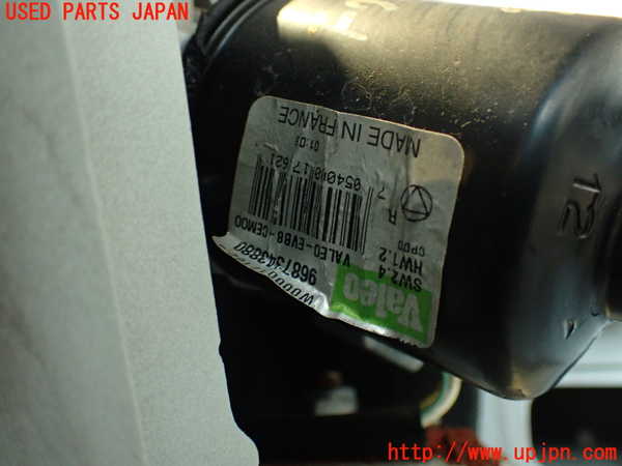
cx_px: 311
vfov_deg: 39.7
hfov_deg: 51.4
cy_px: 233
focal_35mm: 36
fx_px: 647
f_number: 2.5
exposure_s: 1/30
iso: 800
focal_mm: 6.37
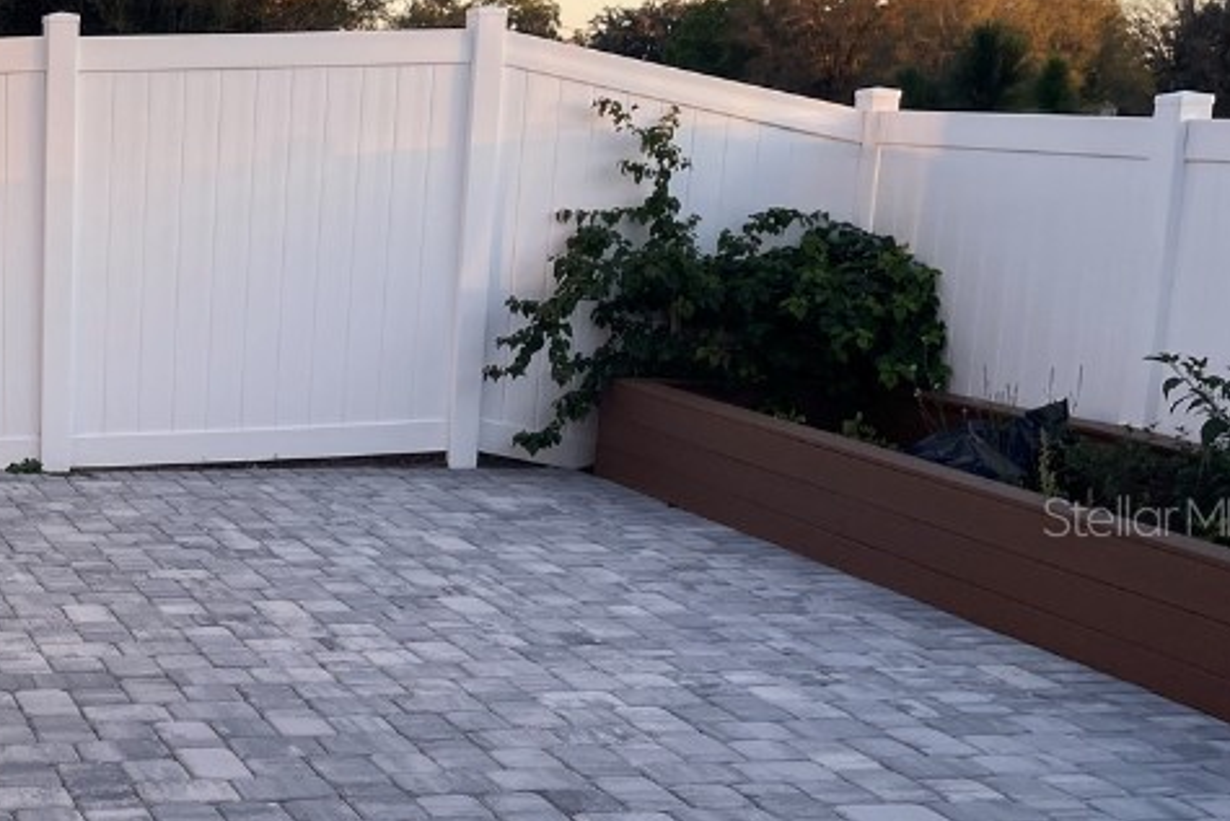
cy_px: 515
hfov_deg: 32.4
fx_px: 1914
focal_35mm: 56
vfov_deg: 24.1
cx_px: -39
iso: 32
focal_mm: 5.1
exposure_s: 1/461
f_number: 1.6
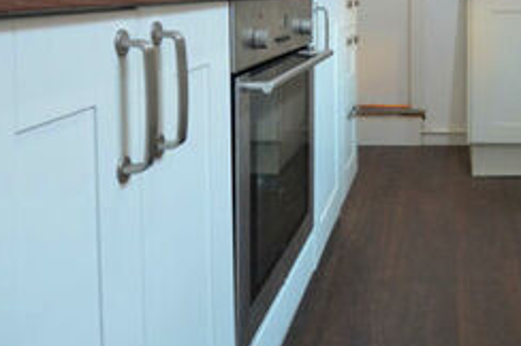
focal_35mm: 43
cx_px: 431
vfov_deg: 29.1
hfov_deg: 43.0
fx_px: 621
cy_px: 2
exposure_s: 1/30
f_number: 3.5
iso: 1000
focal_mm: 10
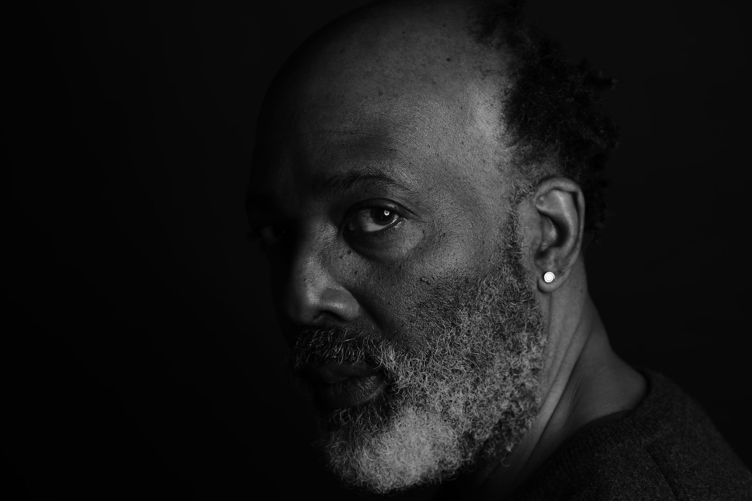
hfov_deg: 23.9
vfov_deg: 16.1
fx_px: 1776
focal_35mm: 85
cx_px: 376
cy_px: 250
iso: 100
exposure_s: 1/160
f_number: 5
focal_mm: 85
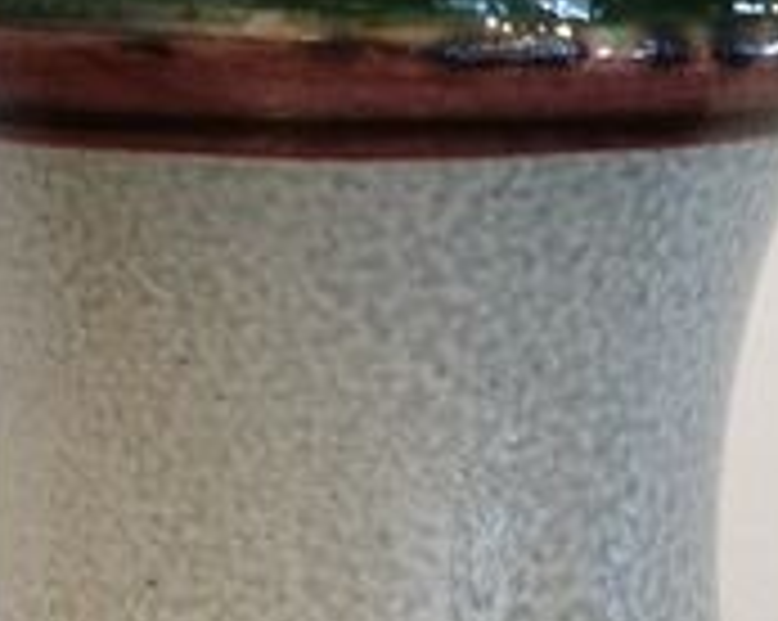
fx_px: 2691
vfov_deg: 12.6
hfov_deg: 16.5
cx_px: 409
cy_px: 868
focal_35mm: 117
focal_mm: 5.58
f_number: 1.8
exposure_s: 1/50
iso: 200
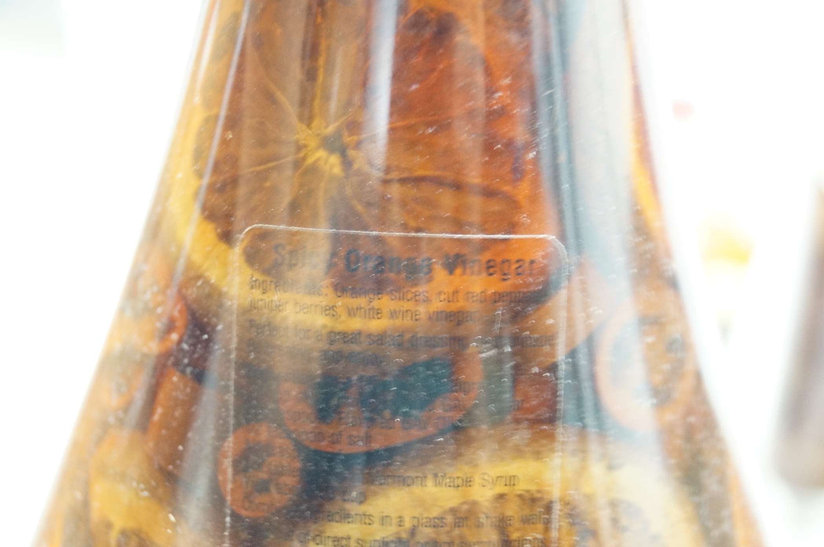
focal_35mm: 60
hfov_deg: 33.4
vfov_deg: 22.5
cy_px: 274
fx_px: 1371
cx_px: 412
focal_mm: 40
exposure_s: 1/8
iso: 3200
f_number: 5
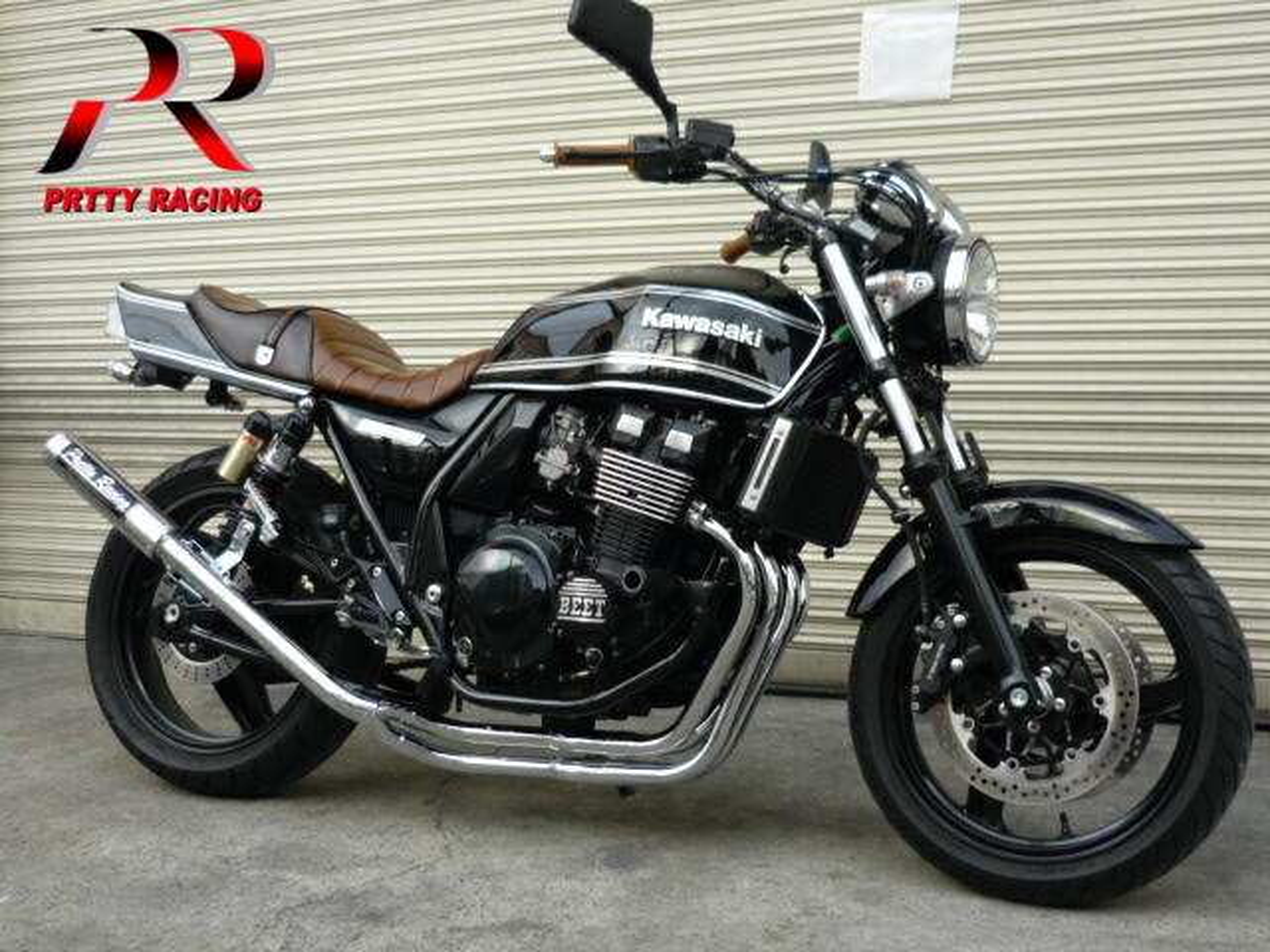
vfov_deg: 32.2
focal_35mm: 45
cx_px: 635
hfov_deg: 42.1
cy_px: 476
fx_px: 1651
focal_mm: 5.5
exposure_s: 1/60
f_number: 2.8
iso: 100
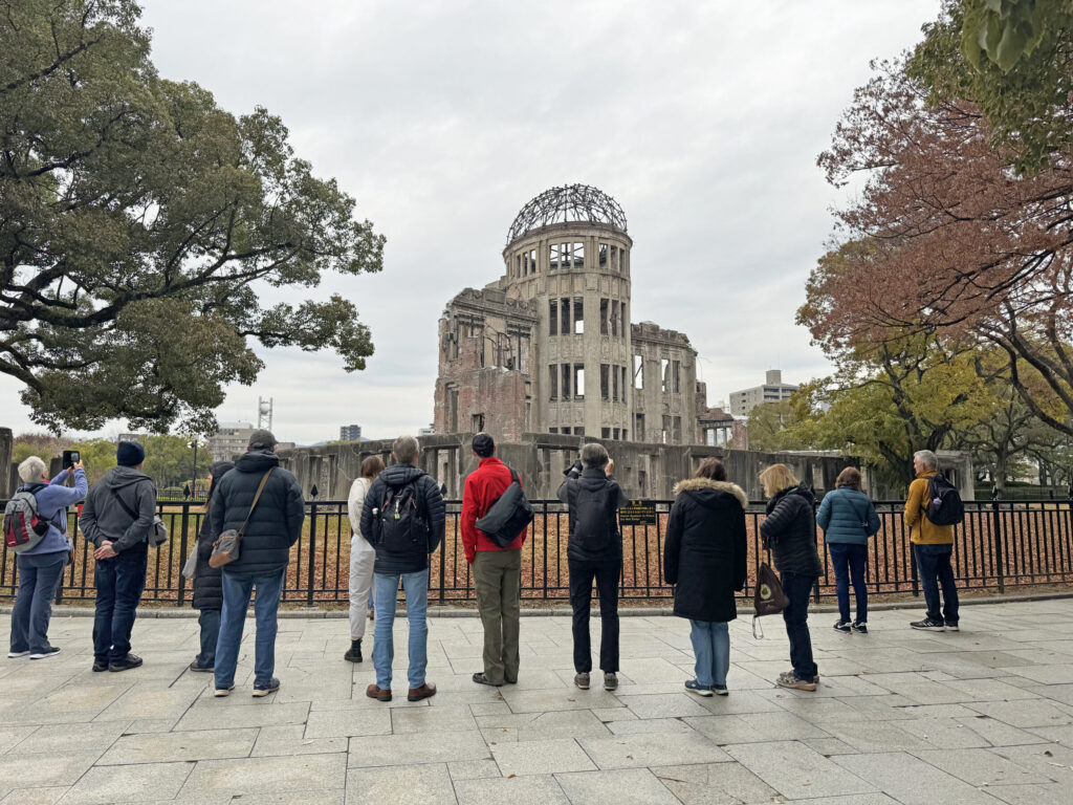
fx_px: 744
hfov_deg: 71.6
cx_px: 536
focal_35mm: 24
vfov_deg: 56.8
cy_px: 402
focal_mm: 6.86
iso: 80
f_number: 1.78
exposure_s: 1/514
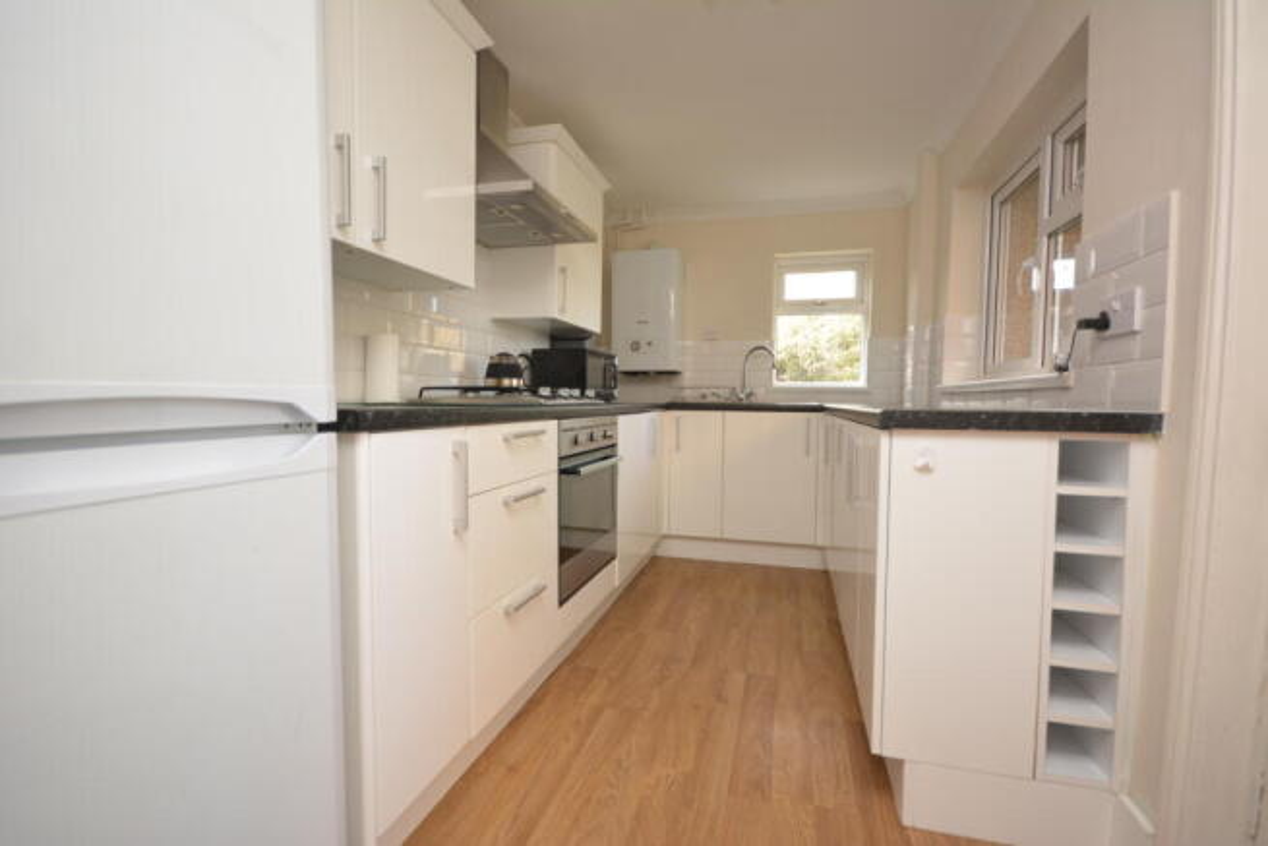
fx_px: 528
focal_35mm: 15
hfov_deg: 100.4
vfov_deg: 77.4
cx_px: 634
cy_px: 423
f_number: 4
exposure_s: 1/60
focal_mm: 10
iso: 320
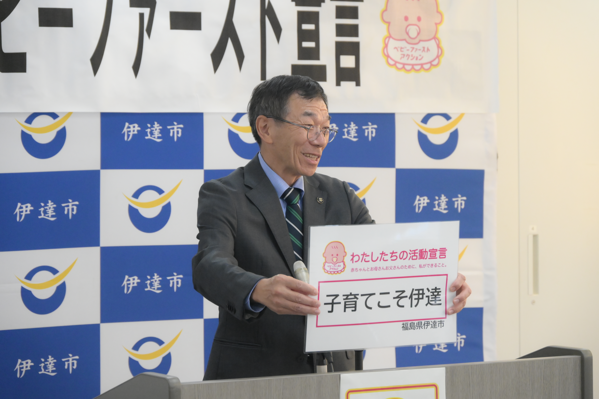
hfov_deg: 17.8
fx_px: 1912
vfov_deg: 11.9
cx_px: 300
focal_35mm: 115
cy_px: 200
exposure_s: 1/1000
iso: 8000
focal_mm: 115
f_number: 6.3
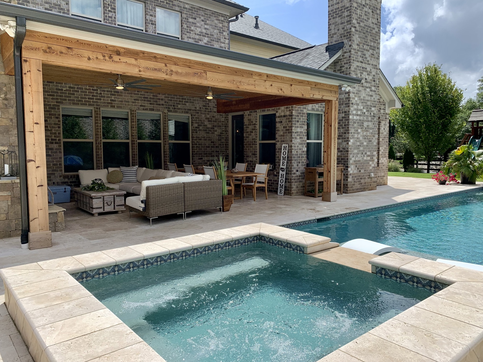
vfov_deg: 53.1
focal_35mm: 26
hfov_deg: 67.3
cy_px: 181
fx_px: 363
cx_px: 242
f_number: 1.8
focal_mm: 4.25
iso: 25
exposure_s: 1/2545
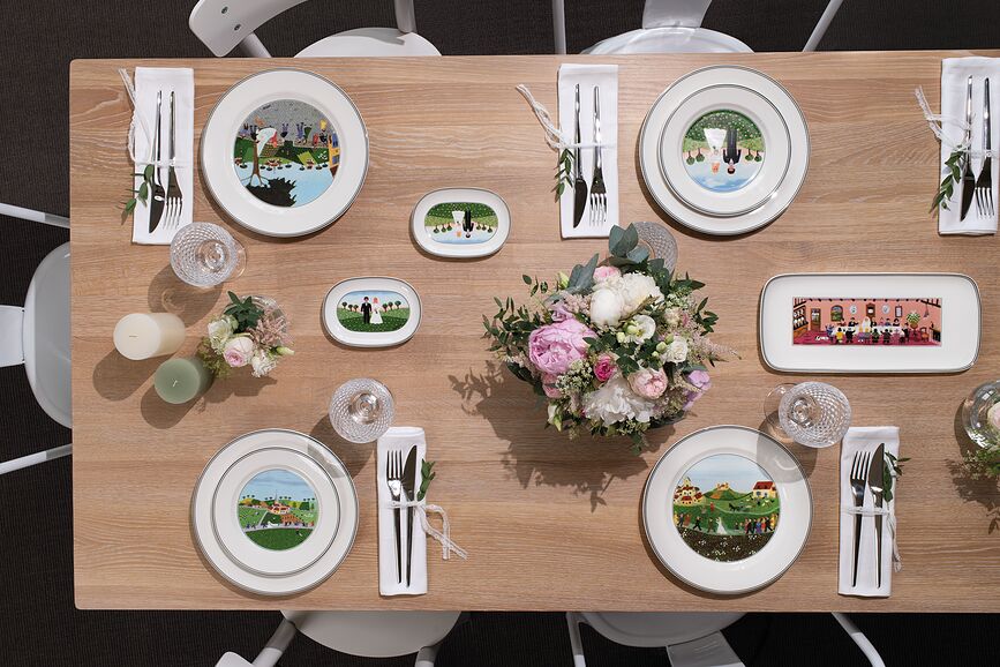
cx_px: 500
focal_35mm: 35
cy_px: 334
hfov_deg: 54.4
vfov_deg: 37.9
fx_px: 972
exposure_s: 1/15
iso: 100
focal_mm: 35
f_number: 11
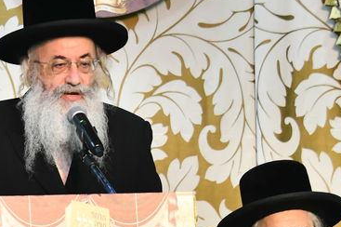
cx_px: 17
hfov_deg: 7.5
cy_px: 235
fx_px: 2602
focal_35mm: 275
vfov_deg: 5.0
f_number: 5.6
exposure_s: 1/125
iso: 2000
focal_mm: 72
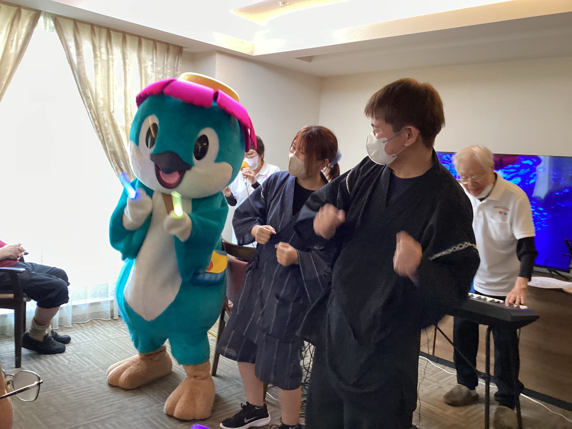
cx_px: 286
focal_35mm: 31
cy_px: 214
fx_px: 512
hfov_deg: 58.4
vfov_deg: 45.4
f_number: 2.4
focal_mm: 3.3
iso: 160
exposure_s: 1/50
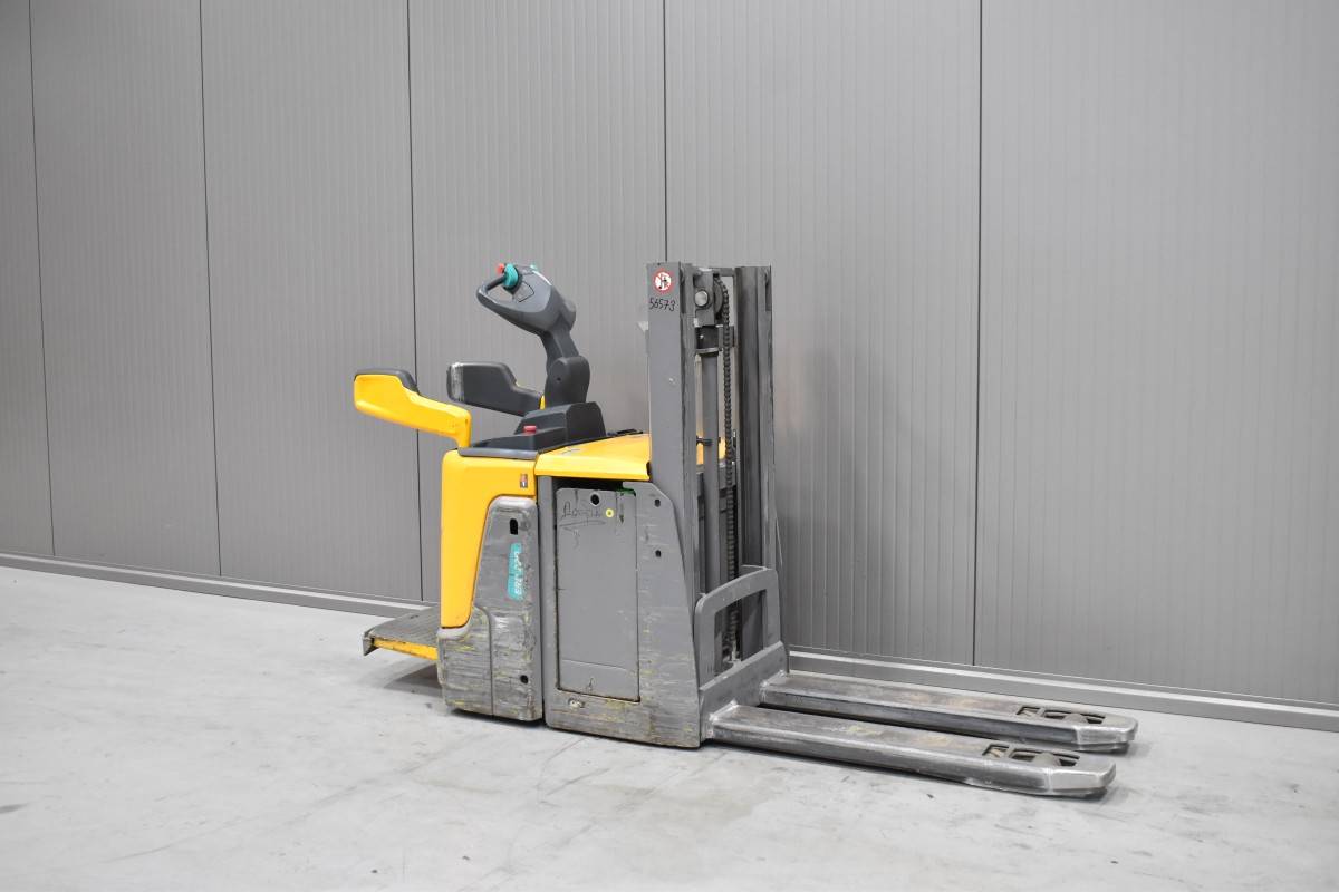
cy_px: 446
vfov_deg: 36.9
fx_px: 1339
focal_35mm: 36
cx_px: 670
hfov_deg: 53.1
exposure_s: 1/40
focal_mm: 24
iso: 1600
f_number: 4.5
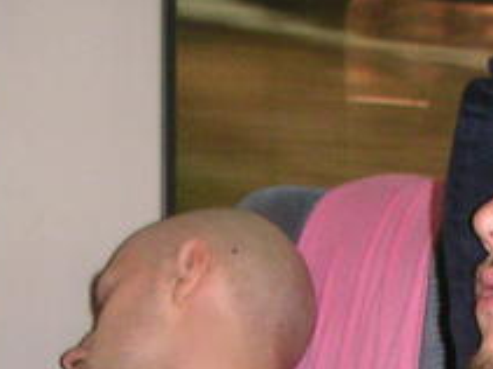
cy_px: 586
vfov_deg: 9.9
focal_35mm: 144
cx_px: 456
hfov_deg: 13.6
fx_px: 2050
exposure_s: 1/45
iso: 160
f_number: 2.8
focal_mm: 6
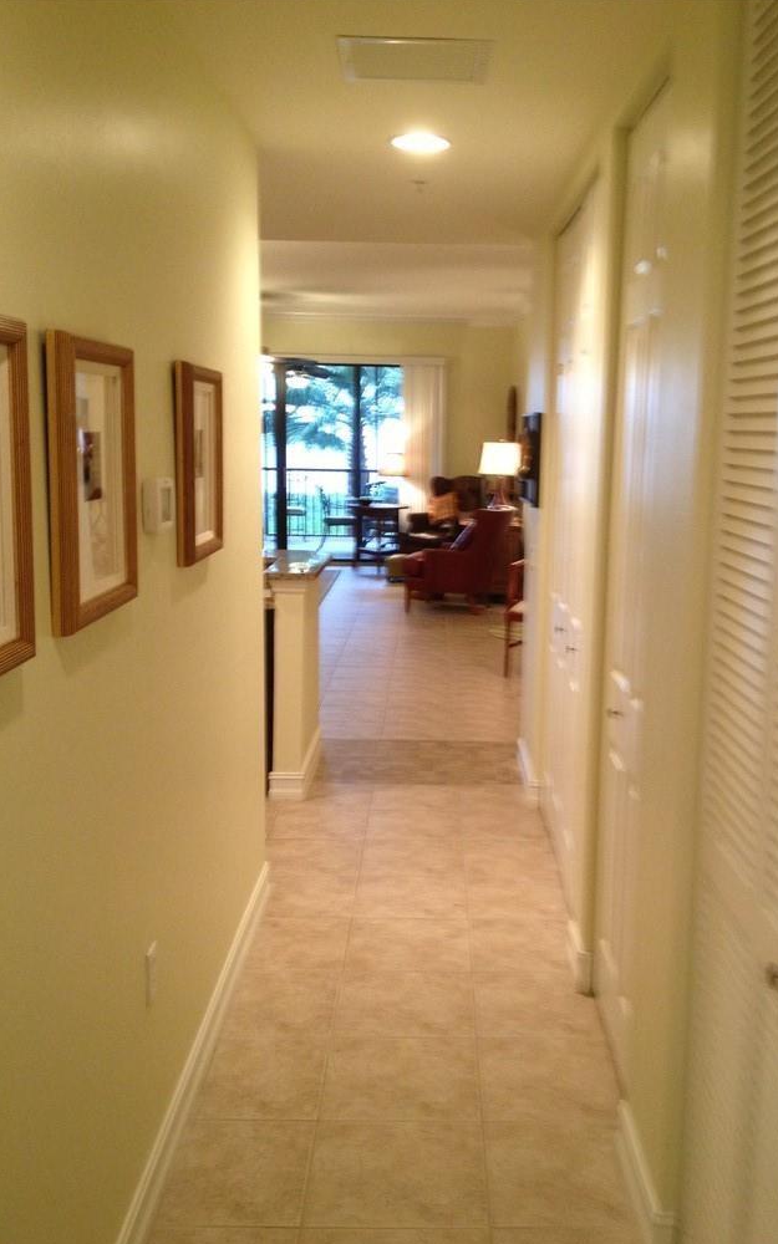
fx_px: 1289
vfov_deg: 51.5
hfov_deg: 33.5
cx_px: 454
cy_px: 632
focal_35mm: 38
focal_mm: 4.28
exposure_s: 1/20
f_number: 2.4
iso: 160
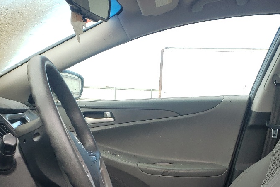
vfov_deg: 20.1
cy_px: 218
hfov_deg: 31.4
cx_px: 134
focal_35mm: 64
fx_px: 498
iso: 50
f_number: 1.5
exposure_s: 1/227
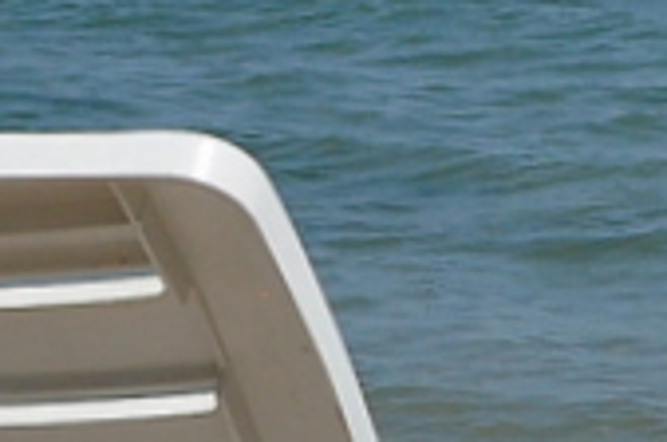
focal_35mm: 320
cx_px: 896
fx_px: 5918
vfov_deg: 4.3
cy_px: 570
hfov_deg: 6.4
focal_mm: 30
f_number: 8
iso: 400
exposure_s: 1/2000
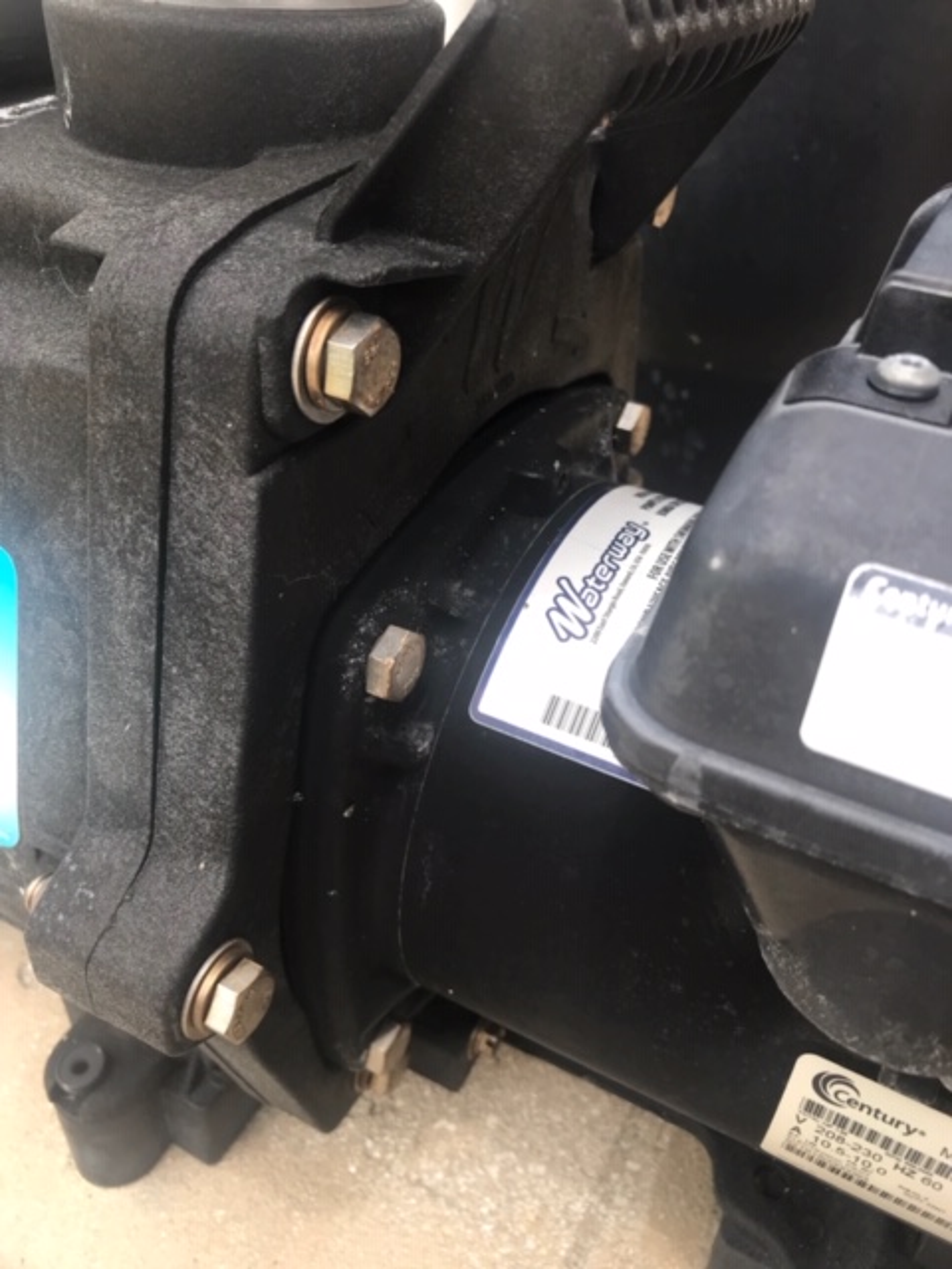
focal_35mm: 28
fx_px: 1027
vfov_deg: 63.4
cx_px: 476
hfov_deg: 49.7
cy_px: 634
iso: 20
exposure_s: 1/259
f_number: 1.8
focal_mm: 3.99
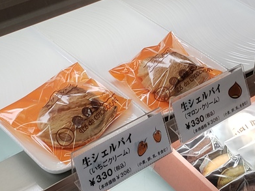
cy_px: 99
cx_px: 160
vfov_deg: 17.8
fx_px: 611
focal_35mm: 83
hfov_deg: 23.5
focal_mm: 4.3
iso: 64
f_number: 2.4
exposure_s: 1/50
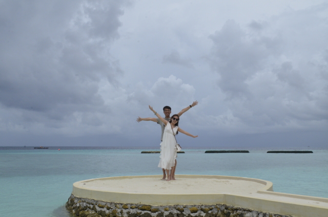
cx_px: 164
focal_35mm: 39
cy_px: 108
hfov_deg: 49.6
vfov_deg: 34.1
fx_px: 355
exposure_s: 1/1250
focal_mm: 26
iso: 1000
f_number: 18
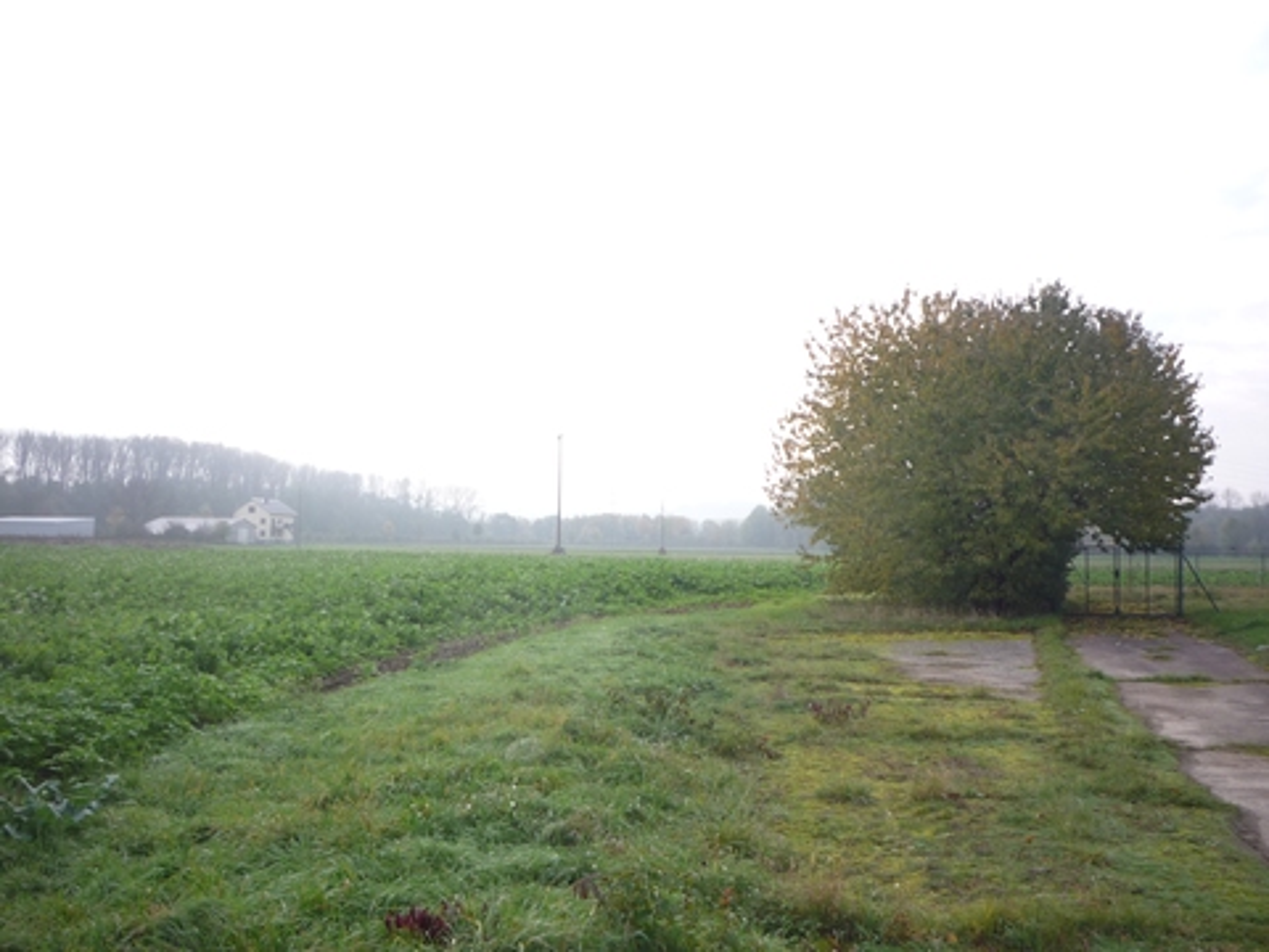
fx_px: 1173
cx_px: 634
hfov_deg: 56.8
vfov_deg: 44.2
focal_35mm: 32
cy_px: 476
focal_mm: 5.2
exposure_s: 1/160
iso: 100
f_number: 4
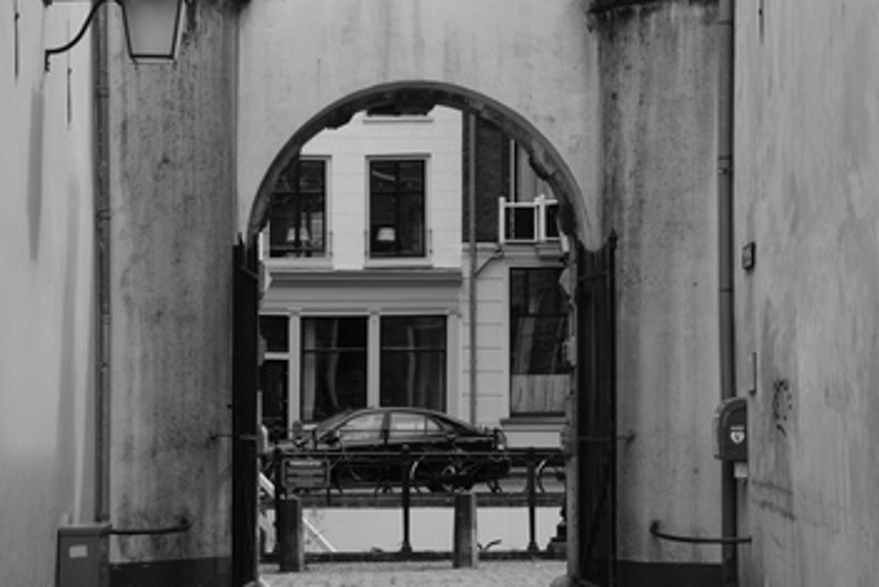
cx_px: 420
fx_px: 2394
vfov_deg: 14.0
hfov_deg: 20.8
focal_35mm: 98
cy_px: 277
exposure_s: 1/125
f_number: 7.1
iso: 200
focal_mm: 50
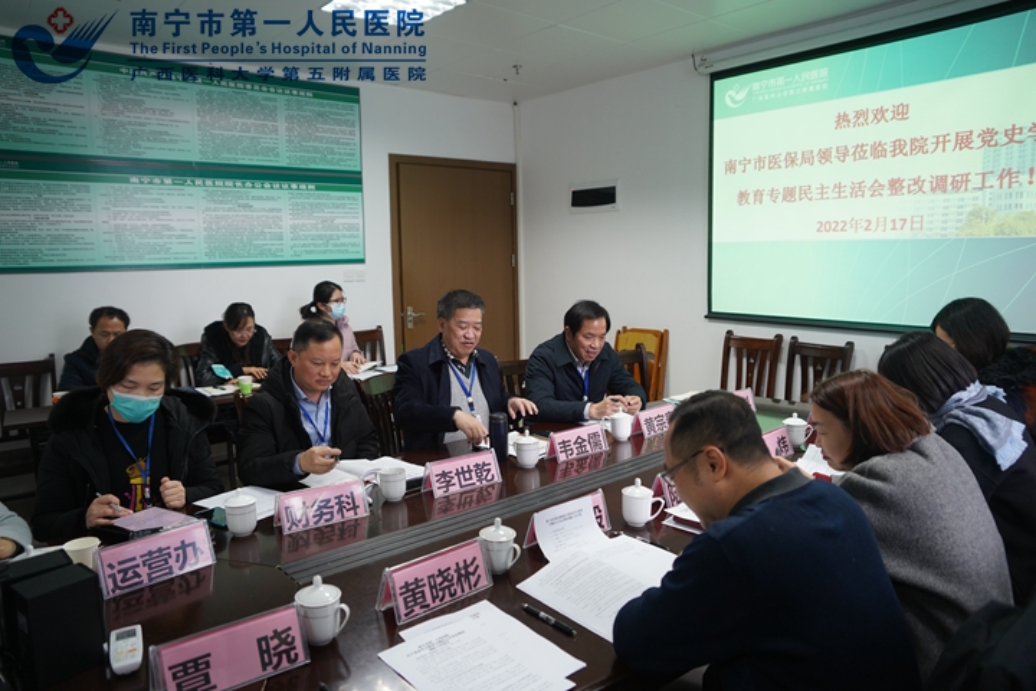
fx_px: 691
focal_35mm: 24
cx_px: 518
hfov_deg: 73.7
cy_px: 346
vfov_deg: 53.1
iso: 800
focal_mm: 24
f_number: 2.8
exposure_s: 1/80
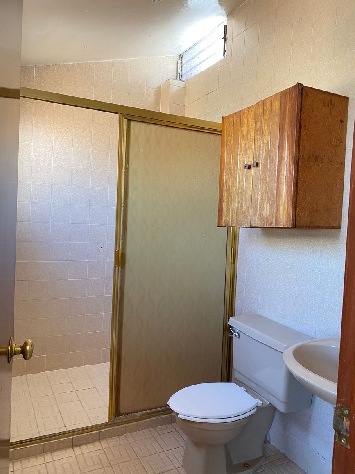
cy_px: 235
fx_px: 369
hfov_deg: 51.4
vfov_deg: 65.3
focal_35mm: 27
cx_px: 177
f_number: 1.8
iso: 125
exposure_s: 1/83
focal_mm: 4.25
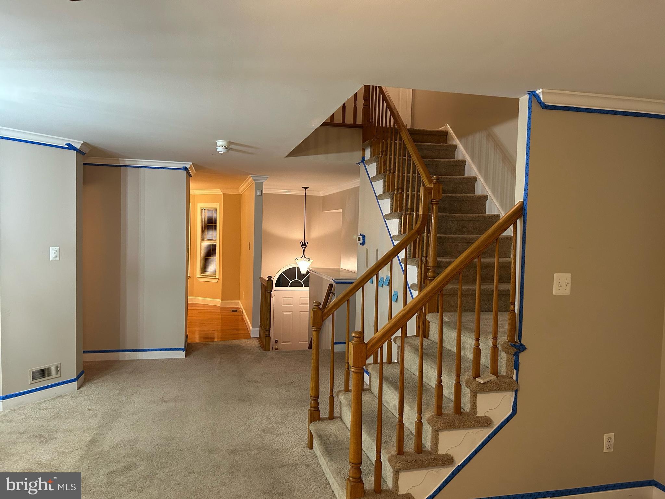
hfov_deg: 67.3
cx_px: 332
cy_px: 250
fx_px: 499
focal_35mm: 26
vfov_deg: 53.1
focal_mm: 5.7
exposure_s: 1/60
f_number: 1.5
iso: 320
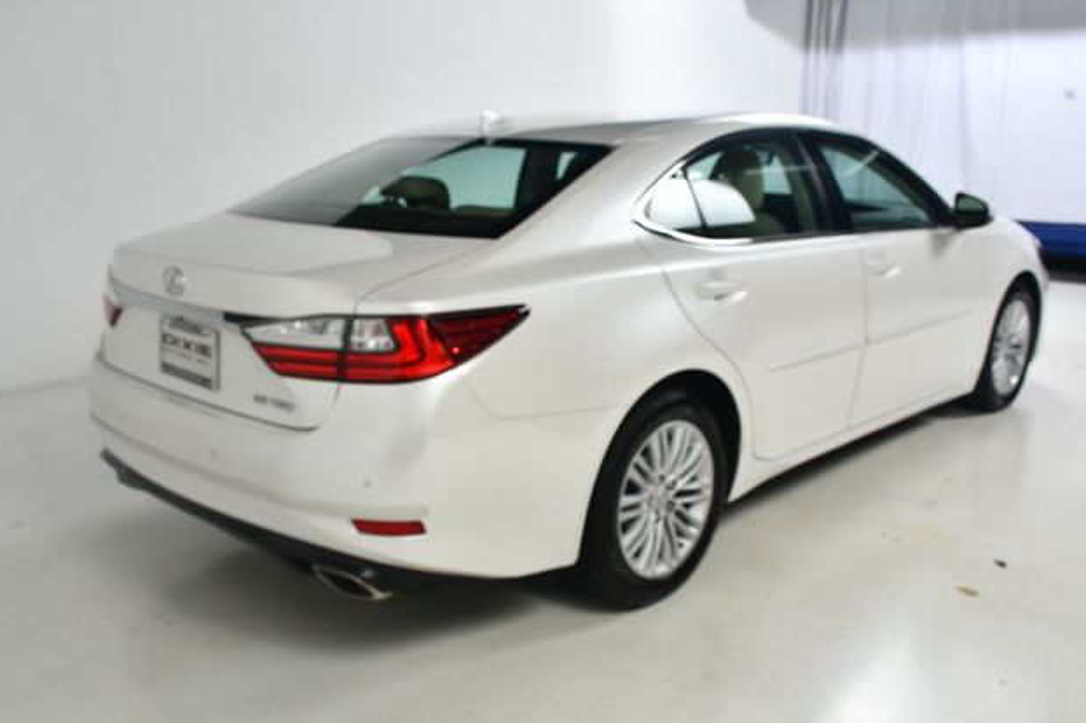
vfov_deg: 37.8
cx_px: 546
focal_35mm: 35
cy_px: 370
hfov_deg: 54.5
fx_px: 1055
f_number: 13
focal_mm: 23
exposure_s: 1/160
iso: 100
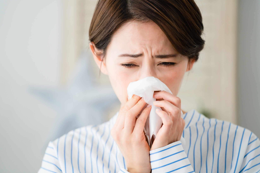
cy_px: 86
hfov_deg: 11.2
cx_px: 129
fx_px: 1322
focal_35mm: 183
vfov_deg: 7.5
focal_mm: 180
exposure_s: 1/250
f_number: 2.8
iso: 160
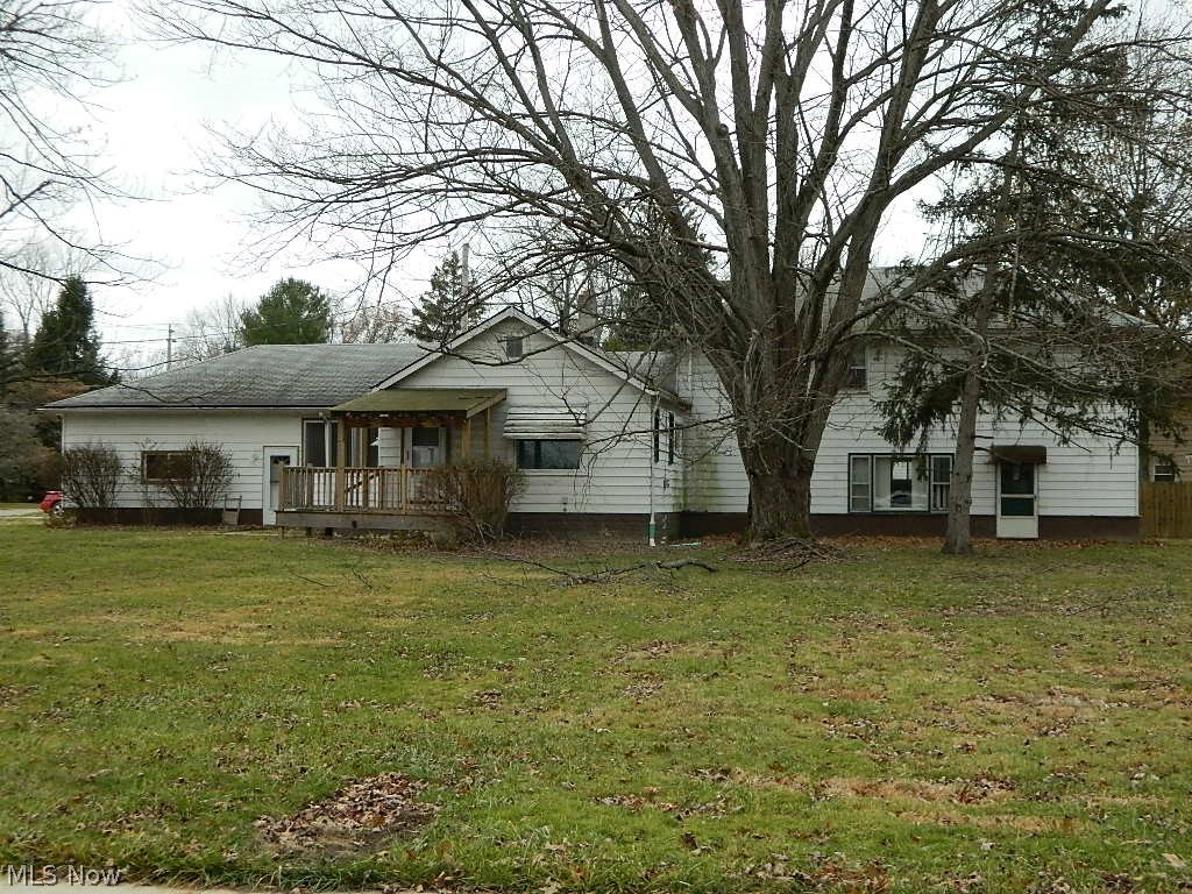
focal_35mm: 47
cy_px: 447
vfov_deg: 30.9
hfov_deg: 40.4
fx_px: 1618
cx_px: 596
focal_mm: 8.4
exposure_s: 1/400
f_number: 3.6
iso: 360
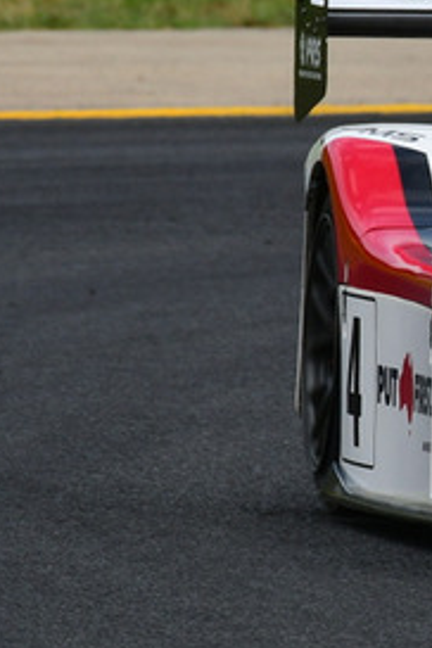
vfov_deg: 1.1
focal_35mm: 1802
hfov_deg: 0.8
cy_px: 119
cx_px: 859
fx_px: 32433
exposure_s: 1/640
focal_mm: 410
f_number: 11
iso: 400
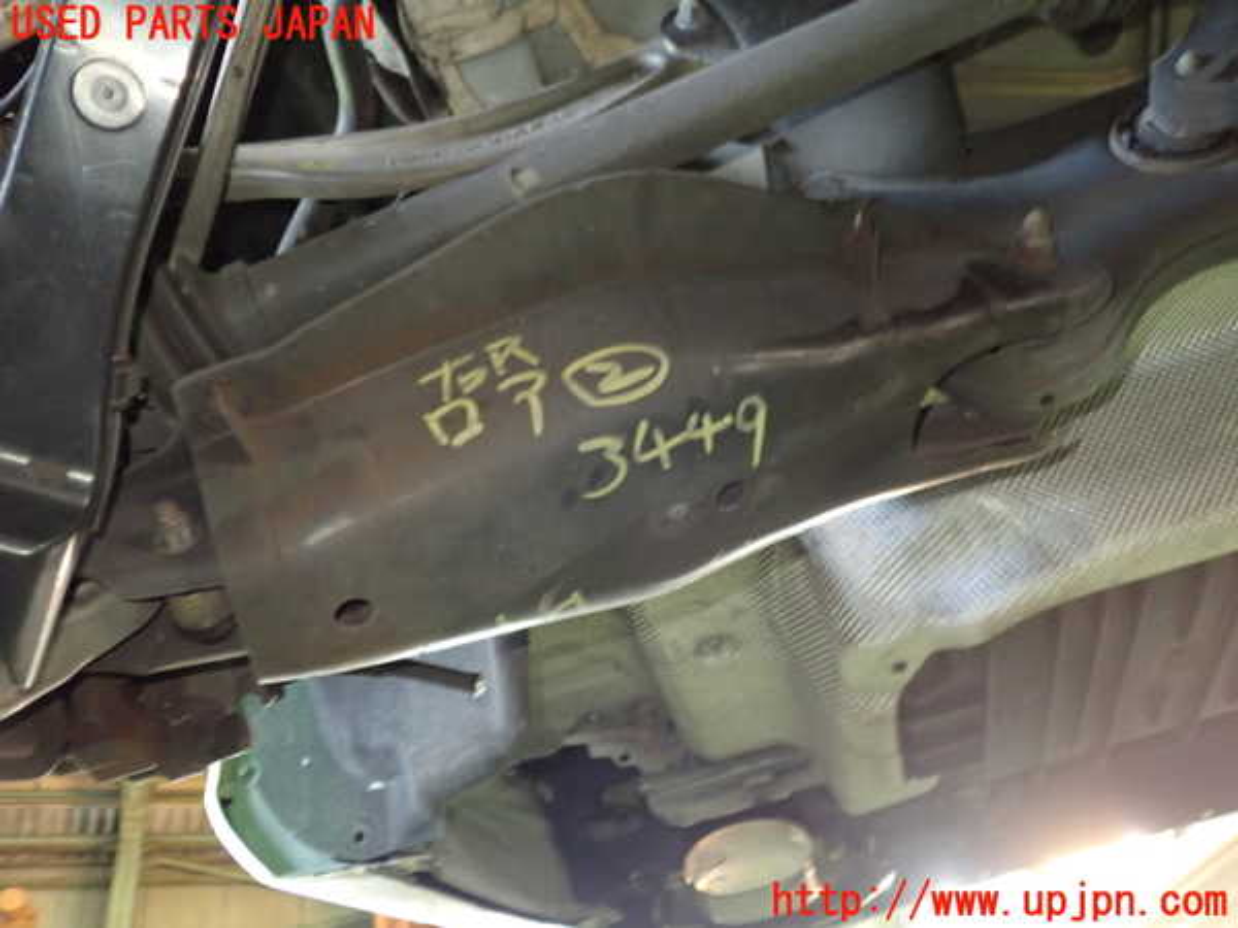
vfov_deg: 46.8
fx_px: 1073
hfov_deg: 60.0
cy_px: 464
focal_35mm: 30
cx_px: 619
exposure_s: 1/20
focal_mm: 5.4
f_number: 2.3
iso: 800
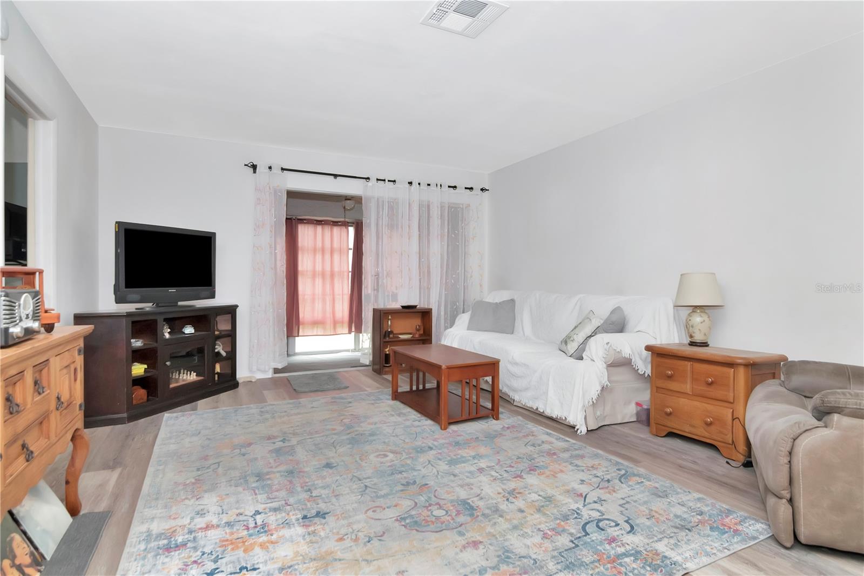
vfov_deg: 67.4
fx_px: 432
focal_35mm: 18
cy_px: 288
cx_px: 432
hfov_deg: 90.0
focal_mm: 12
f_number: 8
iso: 1600
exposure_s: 1/100
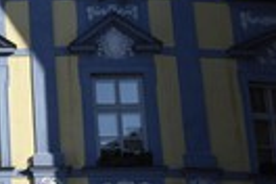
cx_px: -115
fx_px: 1219
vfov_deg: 8.5
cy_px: -36
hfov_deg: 12.4
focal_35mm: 159
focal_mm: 50
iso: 200
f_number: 13
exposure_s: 1/200
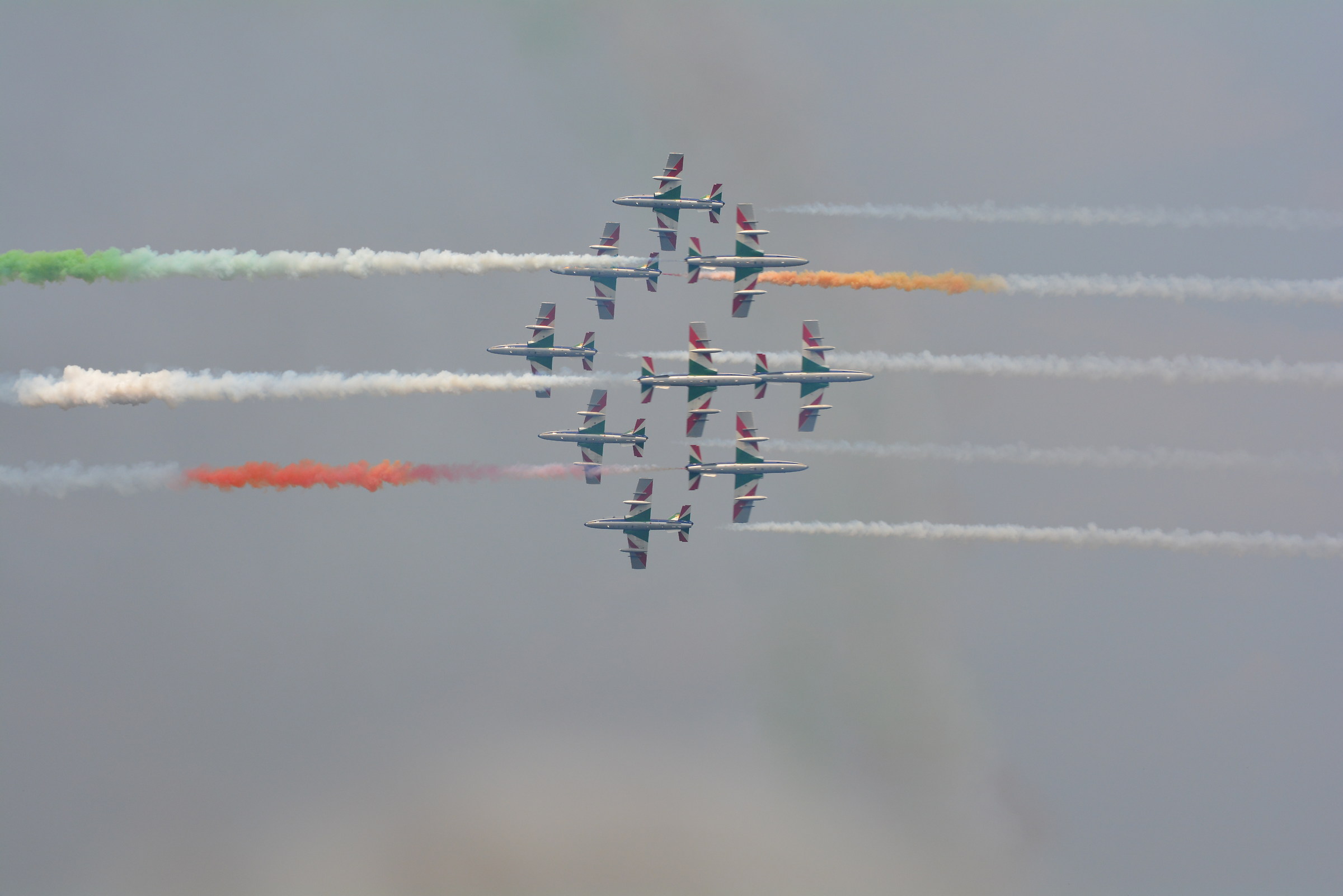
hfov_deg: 14.4
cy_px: 448
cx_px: 672
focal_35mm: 142
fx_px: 5316
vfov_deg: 9.6
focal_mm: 95
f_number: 7.1
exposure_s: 1/1600
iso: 400
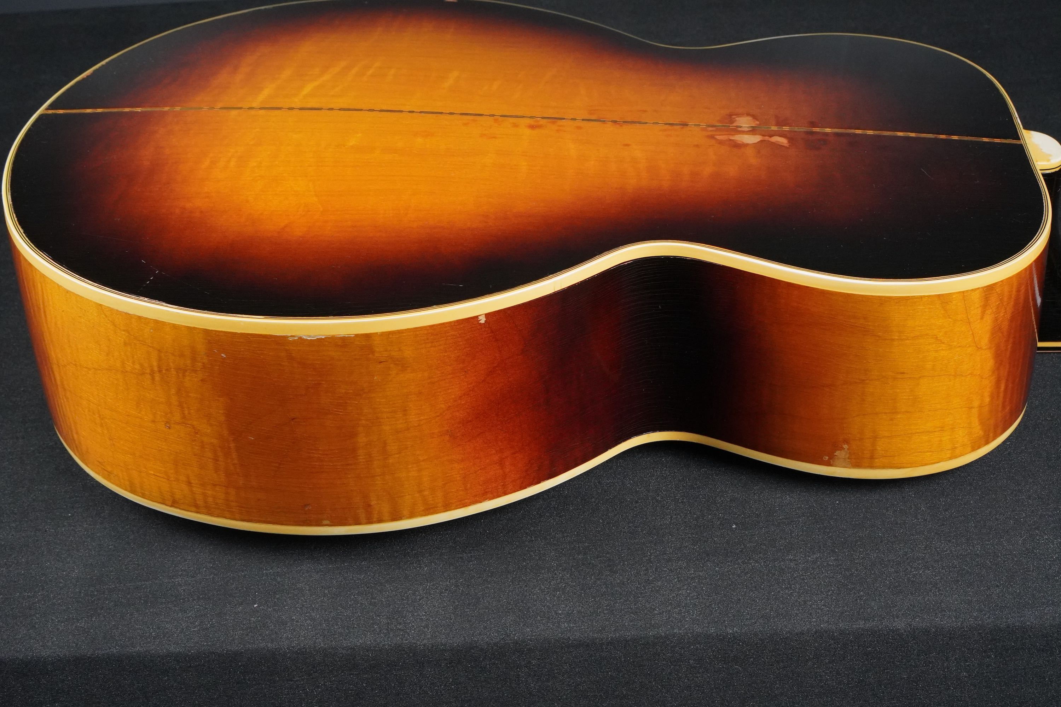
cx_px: 530
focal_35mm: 52
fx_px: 1547
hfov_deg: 37.9
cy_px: 354
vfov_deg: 25.8
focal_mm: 35
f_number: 11
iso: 2500
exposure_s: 1/60
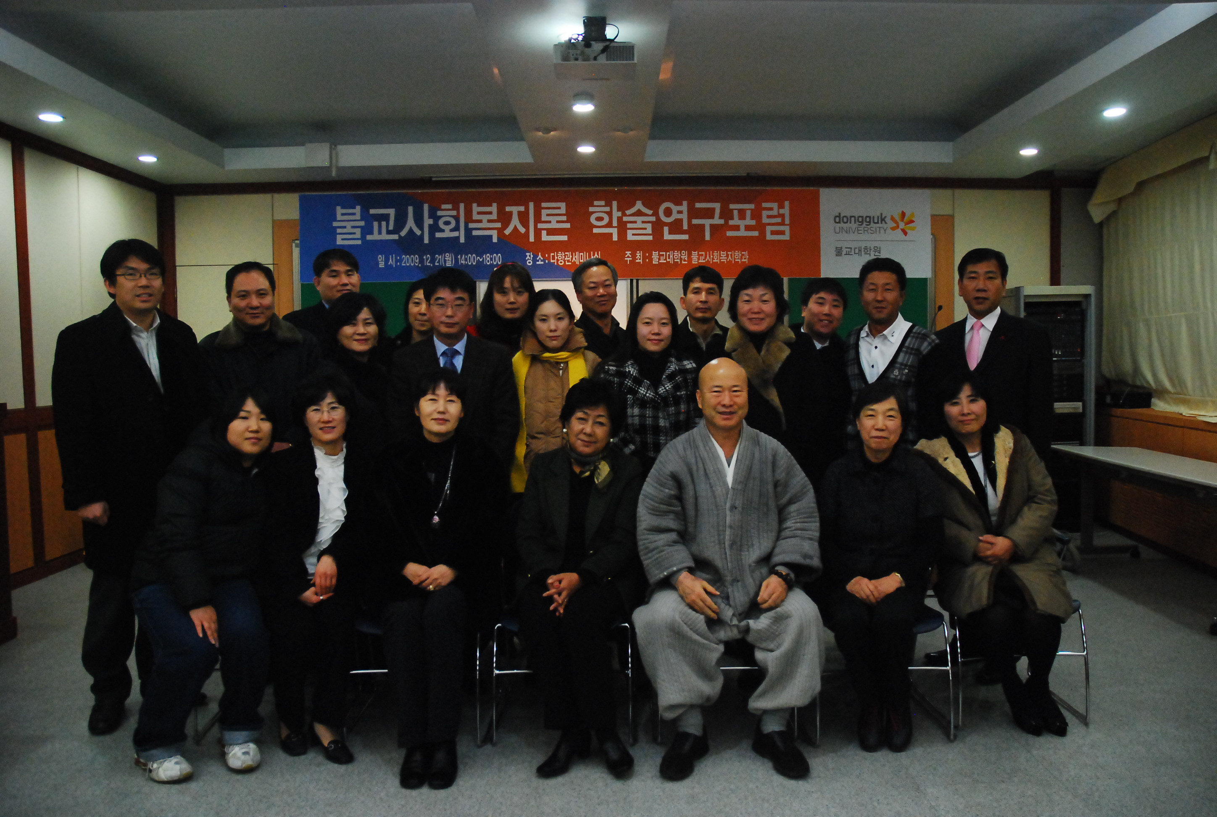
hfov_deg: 67.3
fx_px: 915
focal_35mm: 27
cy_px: 408
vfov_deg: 48.1
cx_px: 608
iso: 1600
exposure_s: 1/100
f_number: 3.5
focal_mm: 18
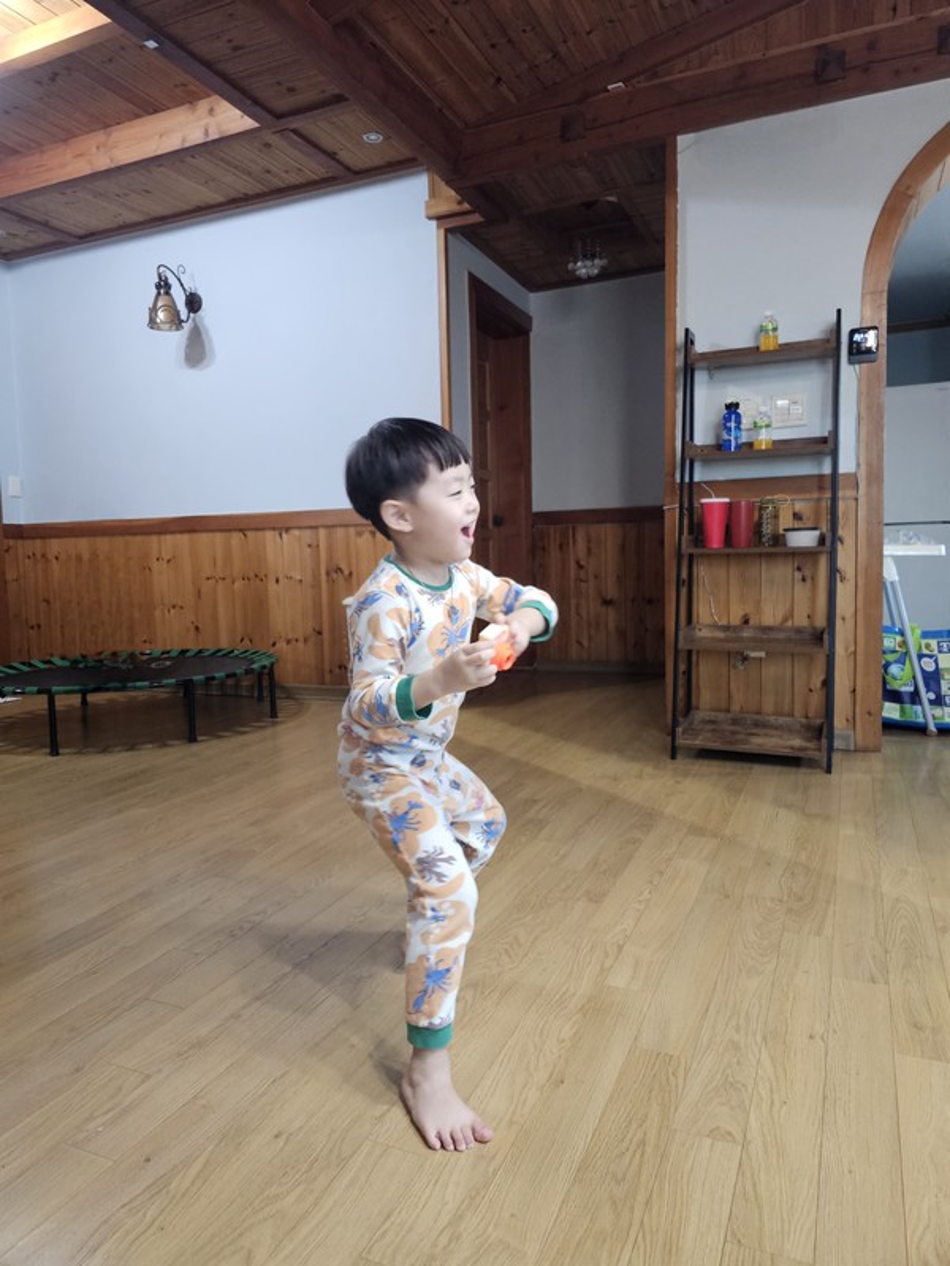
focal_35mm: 23
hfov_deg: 58.9
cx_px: 475
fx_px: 842
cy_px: 633
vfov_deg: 73.9
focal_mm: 6.3
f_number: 1.7
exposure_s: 1/120
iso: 800
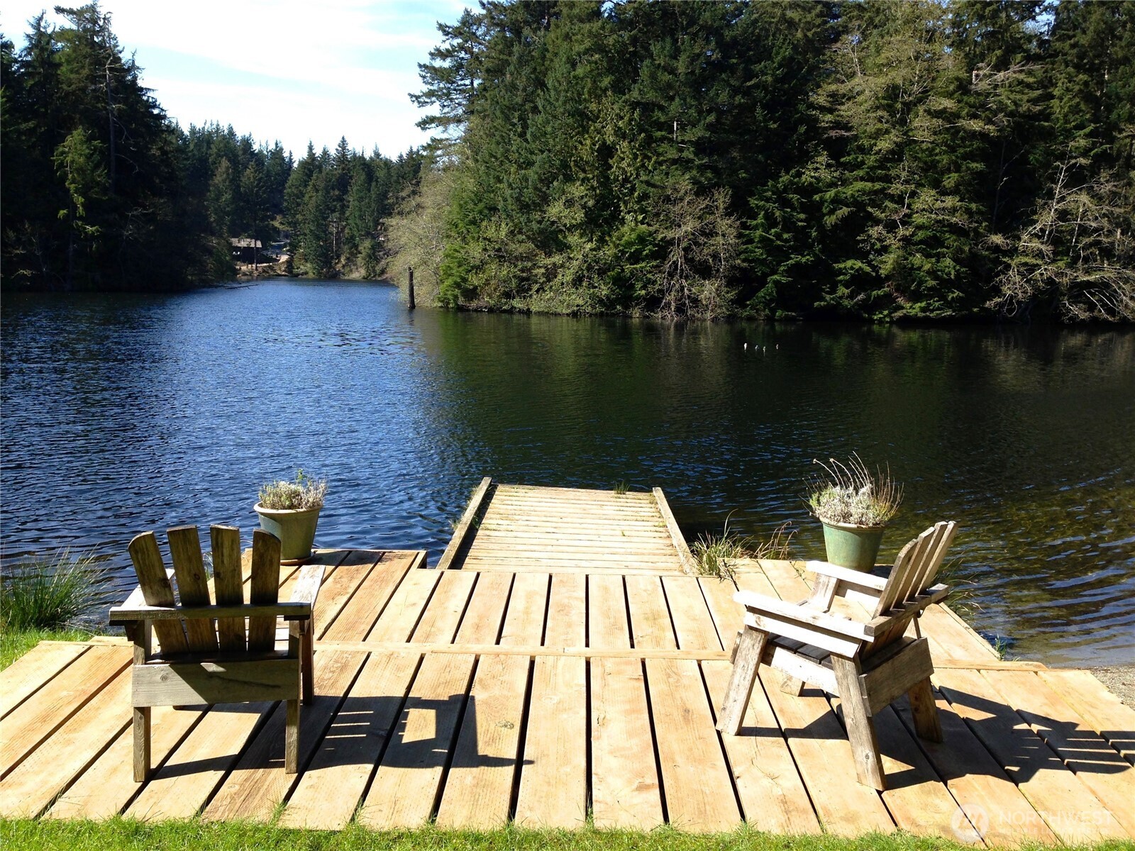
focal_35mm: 33
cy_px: 426
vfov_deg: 42.9
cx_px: 568
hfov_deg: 55.4
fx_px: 1082
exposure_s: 1/713
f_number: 2.4
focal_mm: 4.13
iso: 64
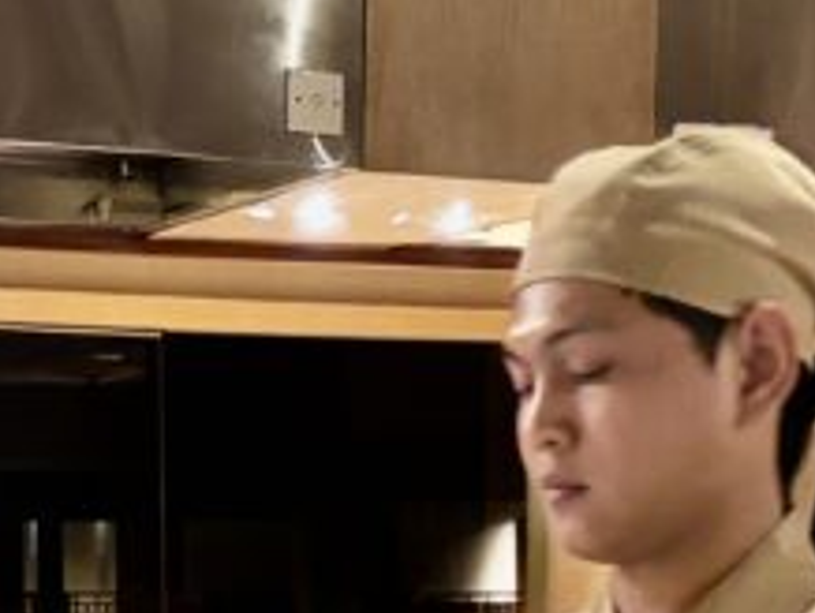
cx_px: 351
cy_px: 920
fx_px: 2876
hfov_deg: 16.1
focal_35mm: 122
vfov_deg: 11.7
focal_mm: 5.96
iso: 400
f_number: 1.6
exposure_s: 1/33
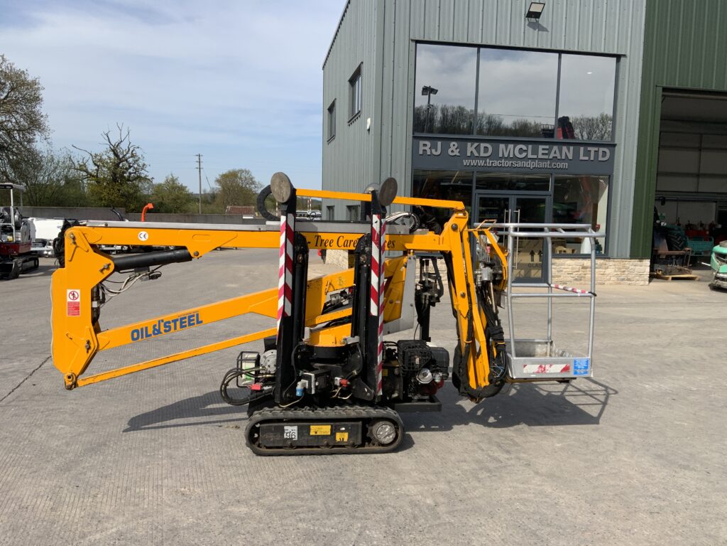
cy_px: 273
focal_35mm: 29
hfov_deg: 61.7
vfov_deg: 48.2
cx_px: 364
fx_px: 609
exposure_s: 1/2141
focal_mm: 3
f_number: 1.8
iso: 16
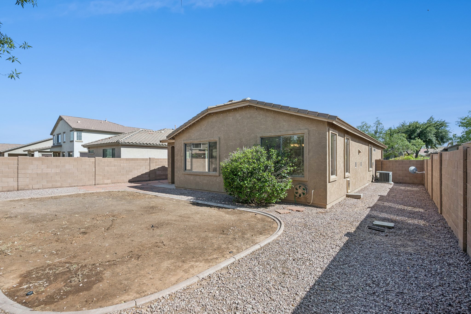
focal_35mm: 16
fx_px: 216
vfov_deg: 72.0
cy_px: 157
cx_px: 236
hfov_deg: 95.0
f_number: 8
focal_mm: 16.5
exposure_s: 1/800
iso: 320
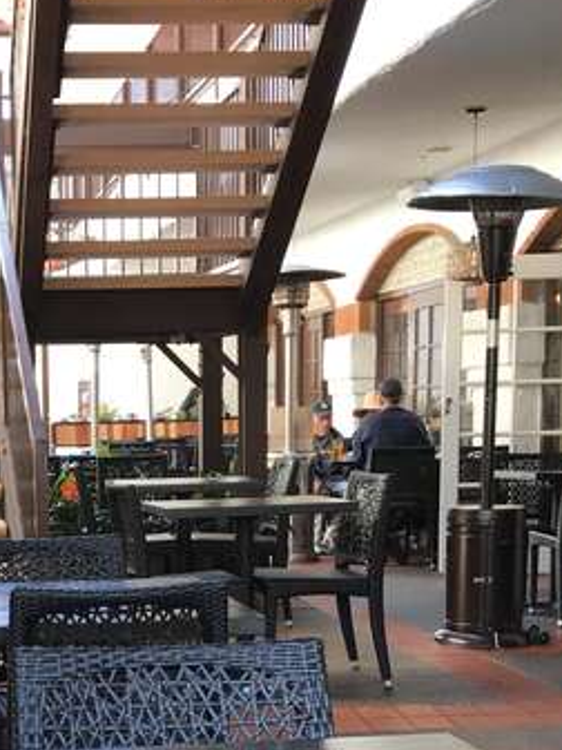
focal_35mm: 64
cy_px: 645
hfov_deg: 22.4
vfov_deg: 29.3
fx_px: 1385
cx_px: 60
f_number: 1.8
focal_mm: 3.99
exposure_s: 1/120
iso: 40
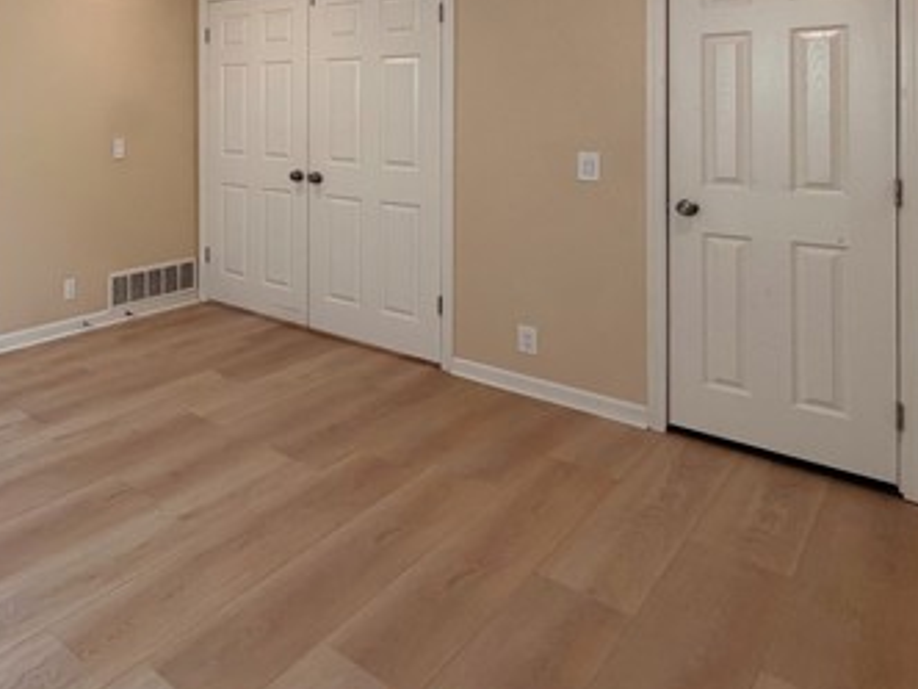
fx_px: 716
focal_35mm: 27
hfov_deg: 55.2
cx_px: 66
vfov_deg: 47.7
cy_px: 111
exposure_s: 1/120
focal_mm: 2.22
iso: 100
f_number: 2.2
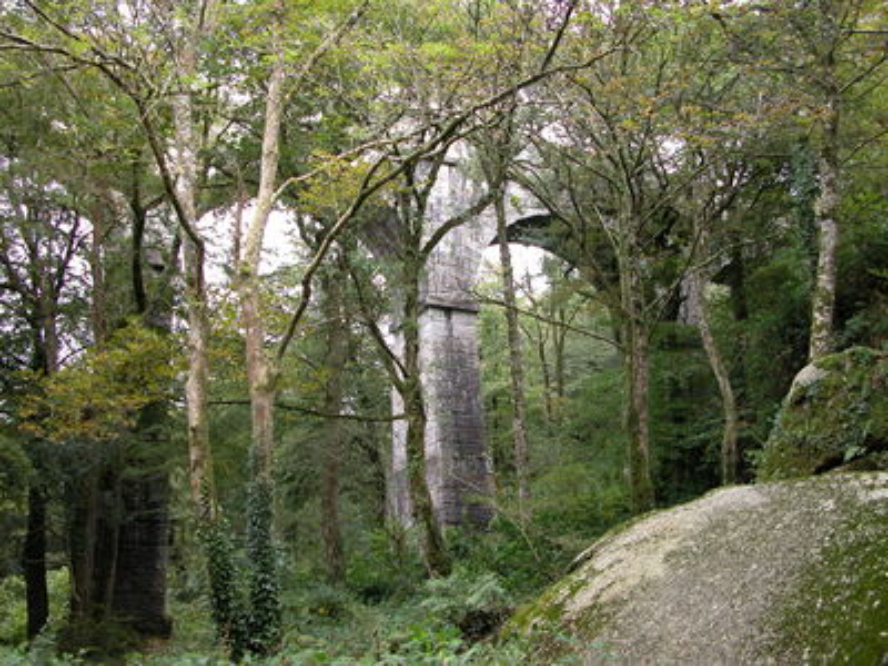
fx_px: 898
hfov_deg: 52.6
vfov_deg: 40.7
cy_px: 333
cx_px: 444
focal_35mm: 35
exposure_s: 1/41.2
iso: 100
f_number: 2.8
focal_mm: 8.9
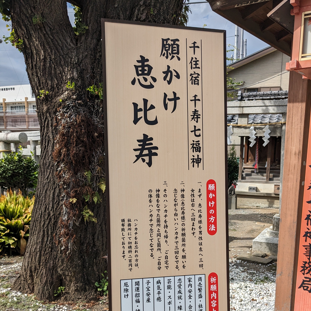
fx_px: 356
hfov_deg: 47.2
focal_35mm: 35
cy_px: 211
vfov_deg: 46.4
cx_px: 171
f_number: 1.73
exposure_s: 1/2924
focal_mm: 4.38
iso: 56
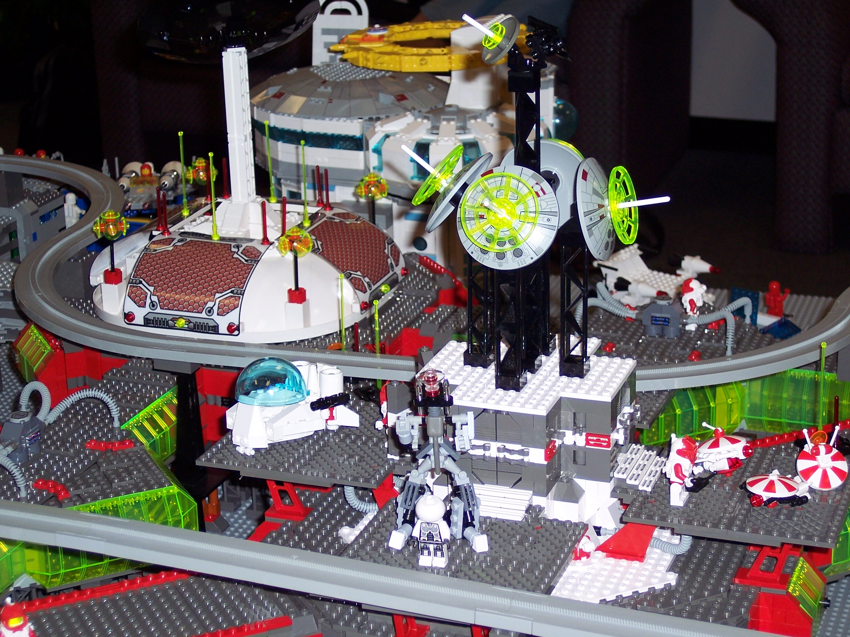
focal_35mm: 78
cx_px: 425
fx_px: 1915
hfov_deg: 25.0
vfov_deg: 18.9
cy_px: 318
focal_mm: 16
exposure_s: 1/90
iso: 100
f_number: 4
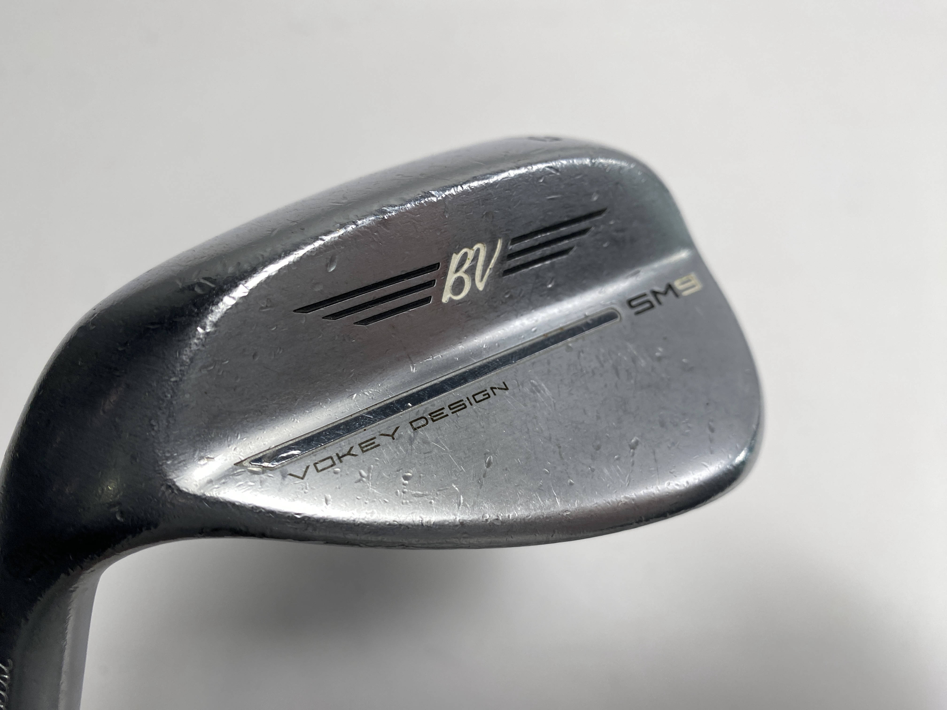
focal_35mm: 25
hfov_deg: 69.4
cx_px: 474
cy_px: 355
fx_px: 684
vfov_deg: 54.9
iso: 32
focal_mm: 4.25
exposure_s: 1/452
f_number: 1.8
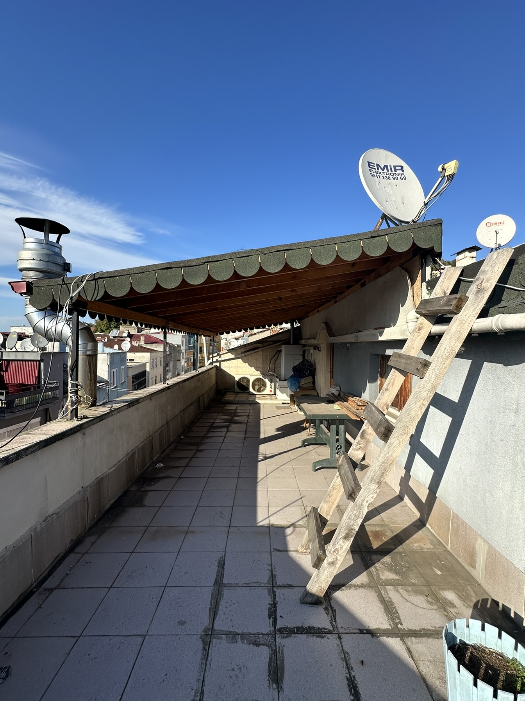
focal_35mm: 16
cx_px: 272
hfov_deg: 78.1
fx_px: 324
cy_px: 350
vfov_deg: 94.5
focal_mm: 2.22
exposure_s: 1/1233
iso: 50
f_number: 2.2
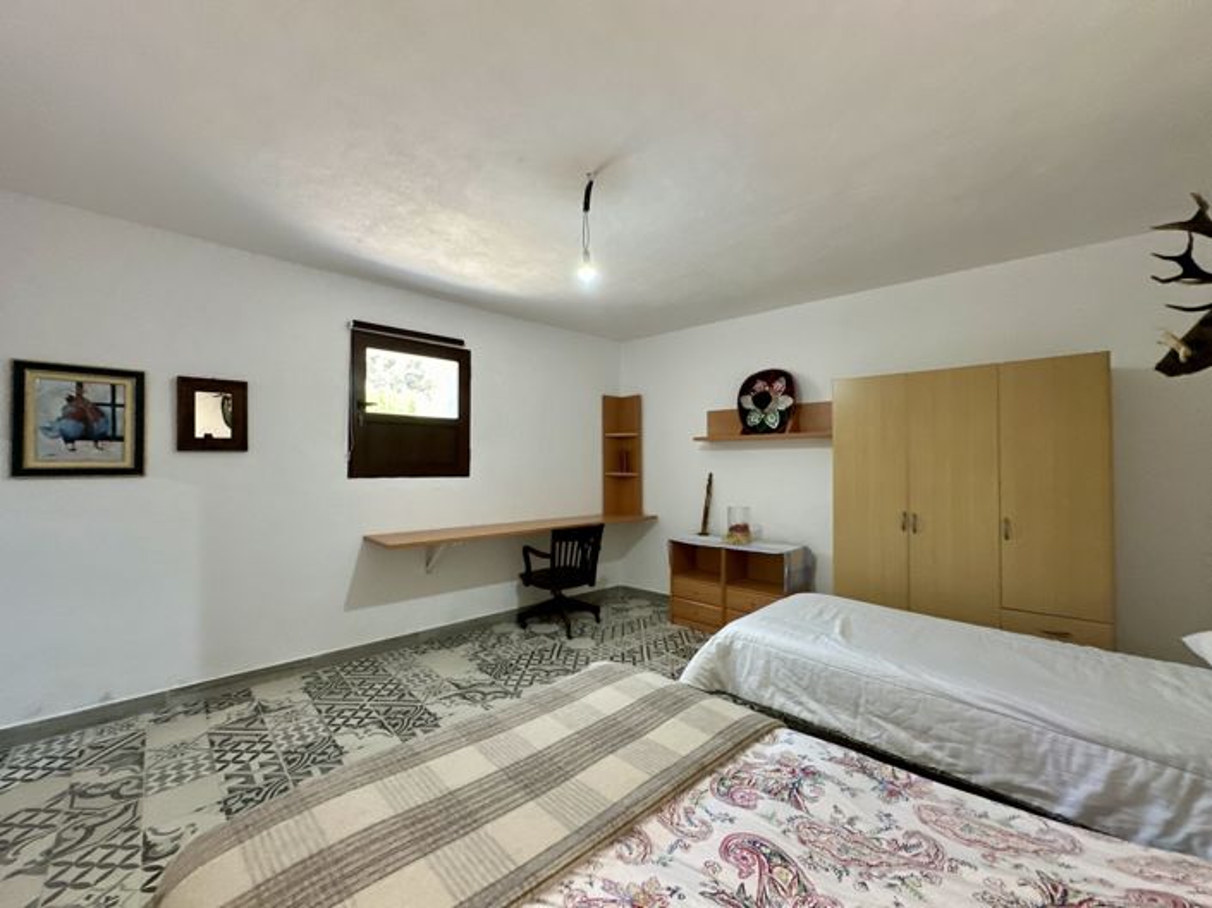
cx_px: 606
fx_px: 490
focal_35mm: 14
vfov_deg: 85.6
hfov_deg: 102.1
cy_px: 454
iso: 640
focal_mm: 2.22
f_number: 2.2
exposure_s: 1/100
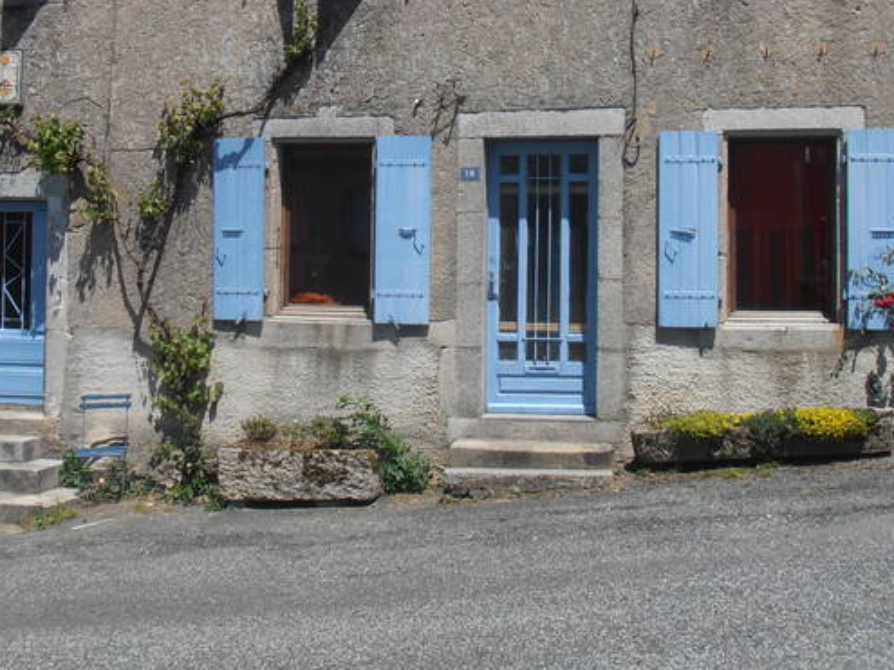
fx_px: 1523
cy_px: 197
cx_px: 444
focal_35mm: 59
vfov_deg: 24.6
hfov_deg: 32.7
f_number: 3.9
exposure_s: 1/1250
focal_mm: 6.61
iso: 80
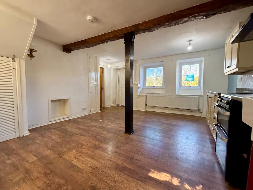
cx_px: 126
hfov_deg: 102.1
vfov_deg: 85.7
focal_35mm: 14
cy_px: 95
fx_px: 102
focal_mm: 2.22
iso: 250
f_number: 2.2
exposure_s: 1/99
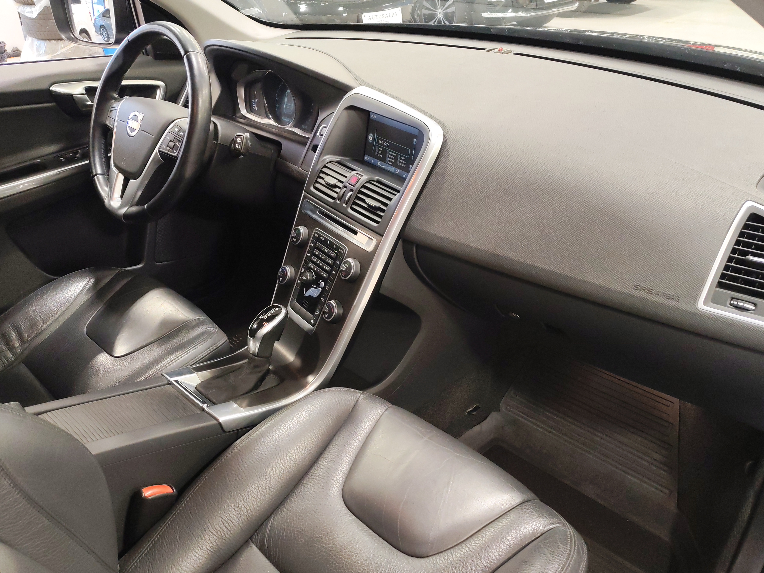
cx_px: 382
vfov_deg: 44.2
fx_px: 706
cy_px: 286
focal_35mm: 32
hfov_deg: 56.8
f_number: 1.9
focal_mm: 6.12
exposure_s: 1/50
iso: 1000
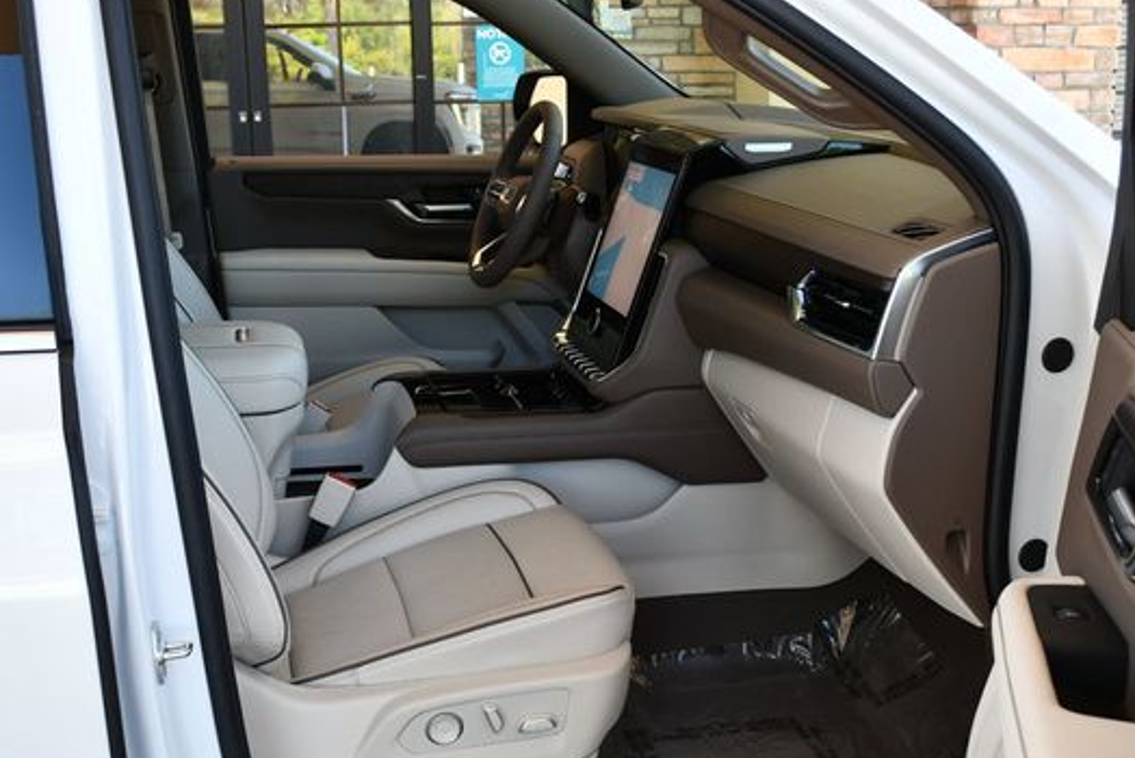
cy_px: 448
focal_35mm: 44
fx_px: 1388
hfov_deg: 44.5
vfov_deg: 30.5
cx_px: 550
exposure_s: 1/250
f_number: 4.5
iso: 400
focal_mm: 18
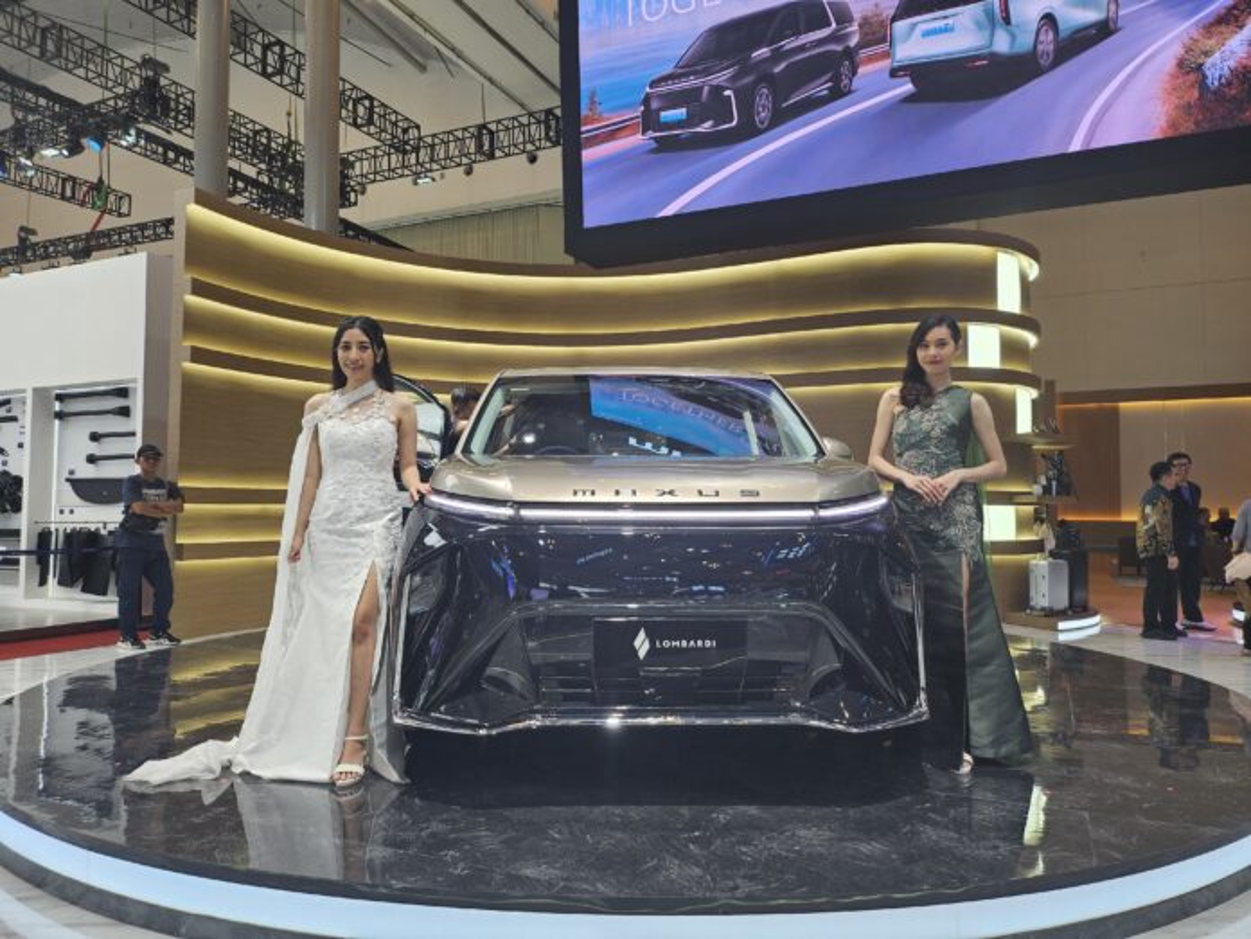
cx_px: 626
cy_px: 470
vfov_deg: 56.8
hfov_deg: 71.6
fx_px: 867
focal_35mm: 24
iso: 50
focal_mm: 5
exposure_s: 1/90.5
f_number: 1.8
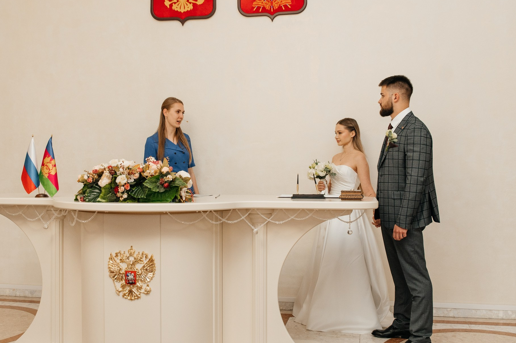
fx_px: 645
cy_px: 183
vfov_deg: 29.8
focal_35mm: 45
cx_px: 250
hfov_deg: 43.6
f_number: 2.8
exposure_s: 1/200
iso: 800
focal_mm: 32
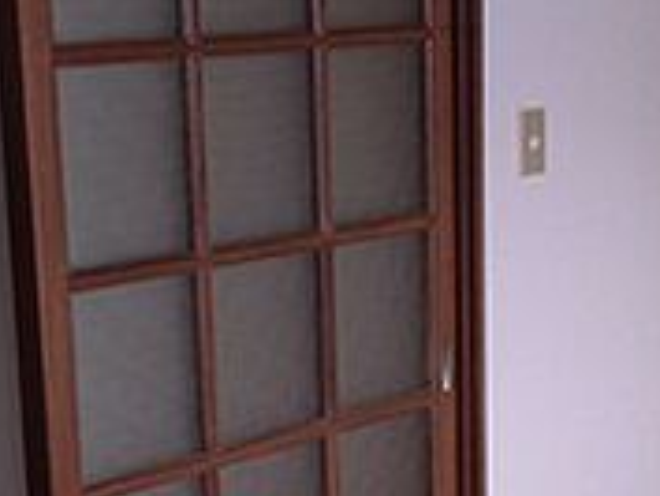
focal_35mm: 88
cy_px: 323
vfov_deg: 16.8
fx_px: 1679
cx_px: 440
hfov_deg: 22.2
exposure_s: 1/60
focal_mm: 4.7
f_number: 2.8
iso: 64
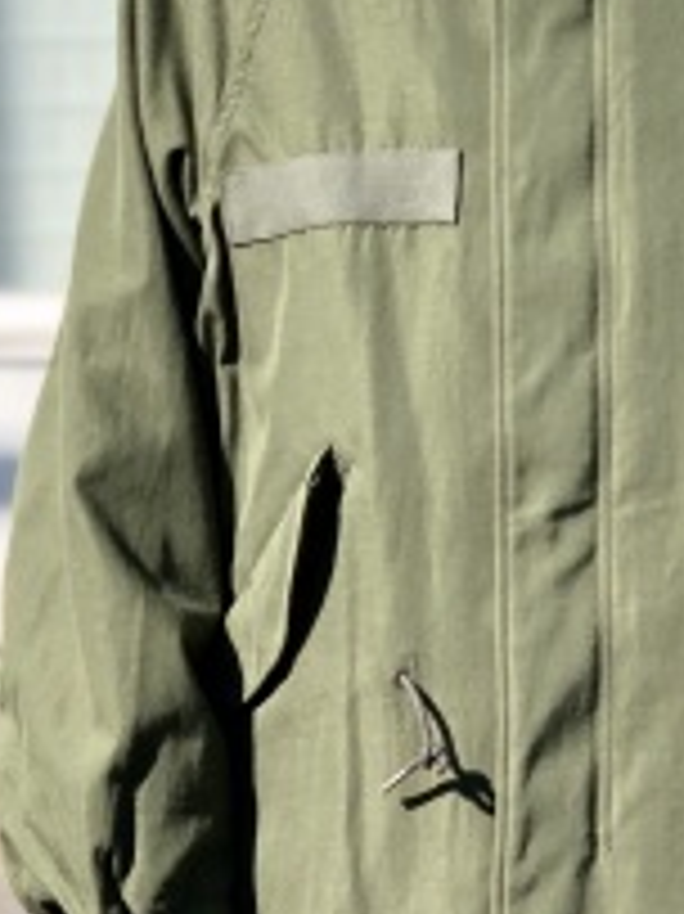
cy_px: 711
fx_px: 3376
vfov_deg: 15.3
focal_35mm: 128
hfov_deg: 11.5
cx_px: 484
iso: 16
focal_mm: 6
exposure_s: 1/640
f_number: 2.4
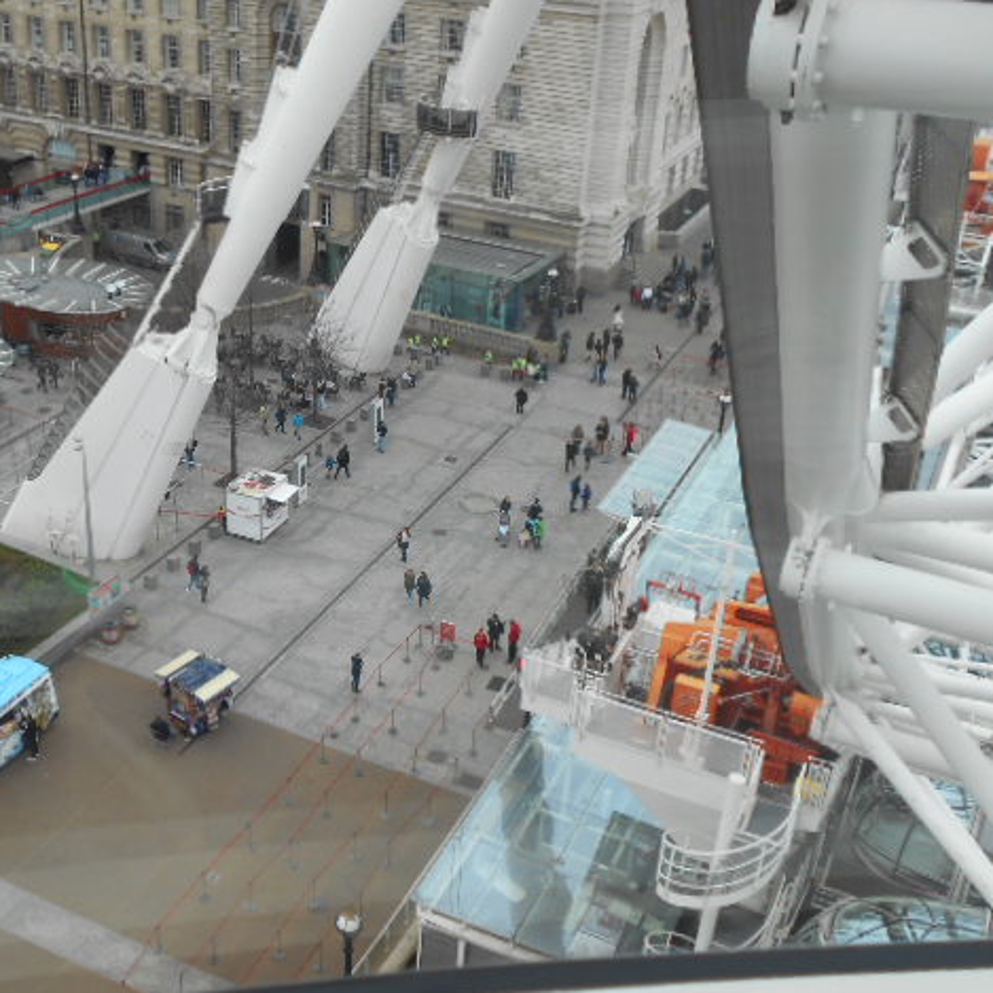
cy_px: 506
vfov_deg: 40.9
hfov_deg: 40.5
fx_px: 1331
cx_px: 337
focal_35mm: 41
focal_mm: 5.8
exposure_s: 1/200
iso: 80
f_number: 3.6
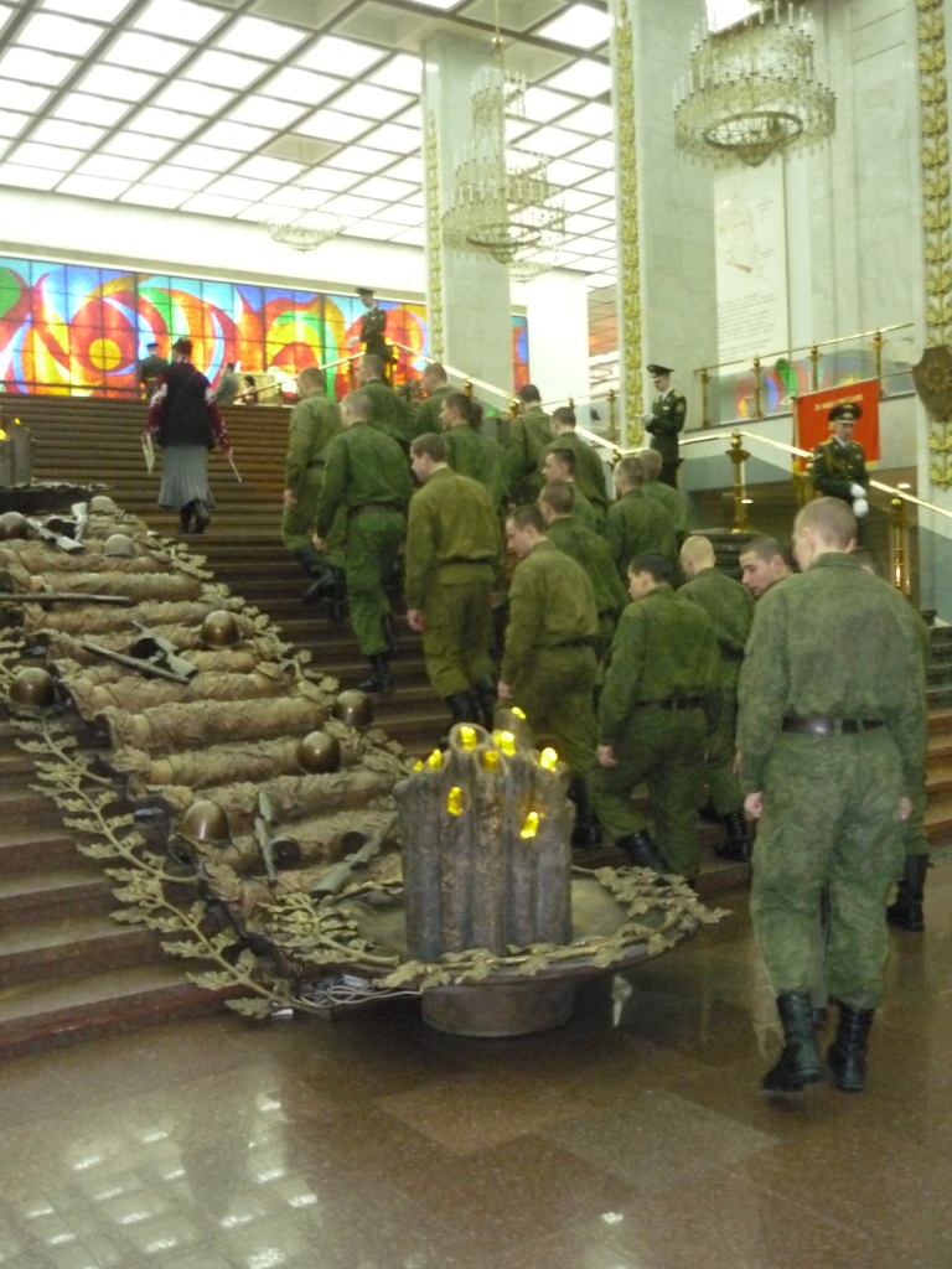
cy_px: 634
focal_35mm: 33
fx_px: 1210
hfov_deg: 42.9
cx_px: 476
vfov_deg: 55.4
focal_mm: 5.5
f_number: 2.8
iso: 640
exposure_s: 1/30
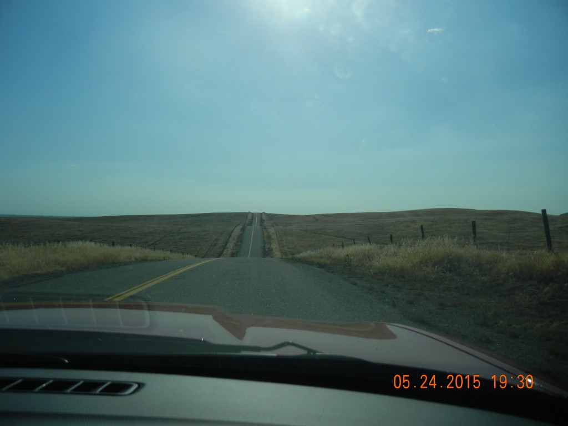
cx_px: 284
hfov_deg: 60.0
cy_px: 213
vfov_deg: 46.8
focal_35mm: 30
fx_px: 492
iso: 160
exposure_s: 1/1500
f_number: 7
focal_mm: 5.4
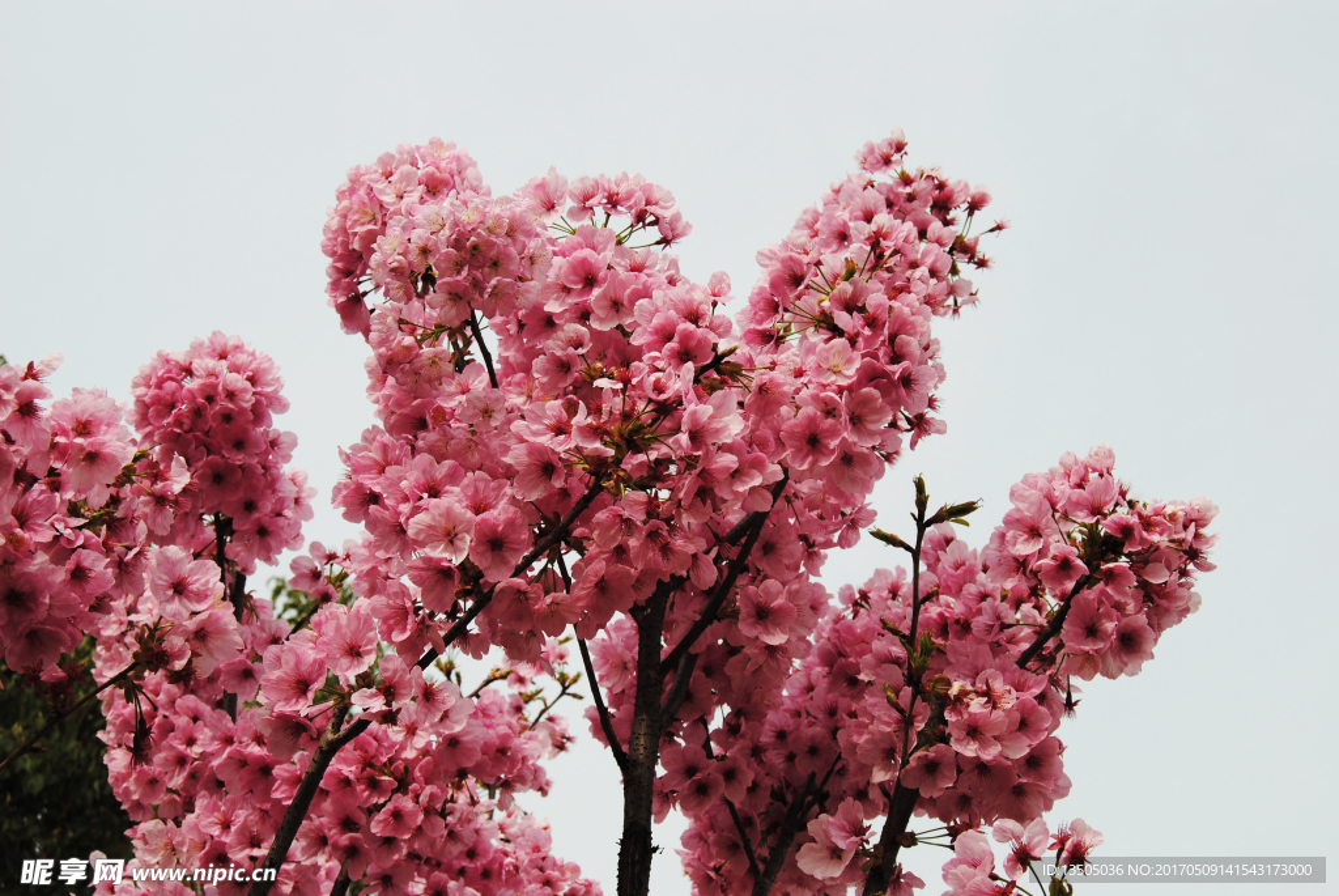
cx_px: 670
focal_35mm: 48
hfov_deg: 41.1
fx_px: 1787
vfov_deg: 28.1
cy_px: 448
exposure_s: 1/320
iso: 100
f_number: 8
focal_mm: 32
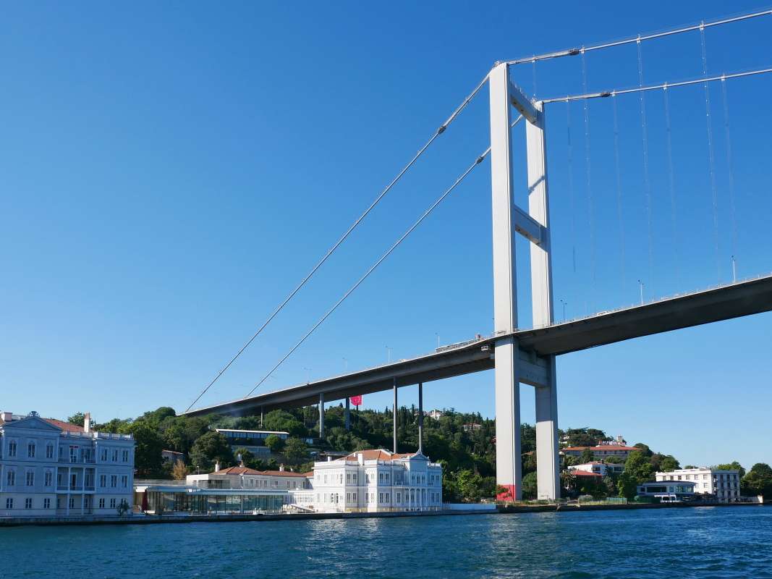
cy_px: 290
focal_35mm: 24
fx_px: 535
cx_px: 386
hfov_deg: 71.6
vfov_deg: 56.8
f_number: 8
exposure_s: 1/500
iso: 200
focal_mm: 12
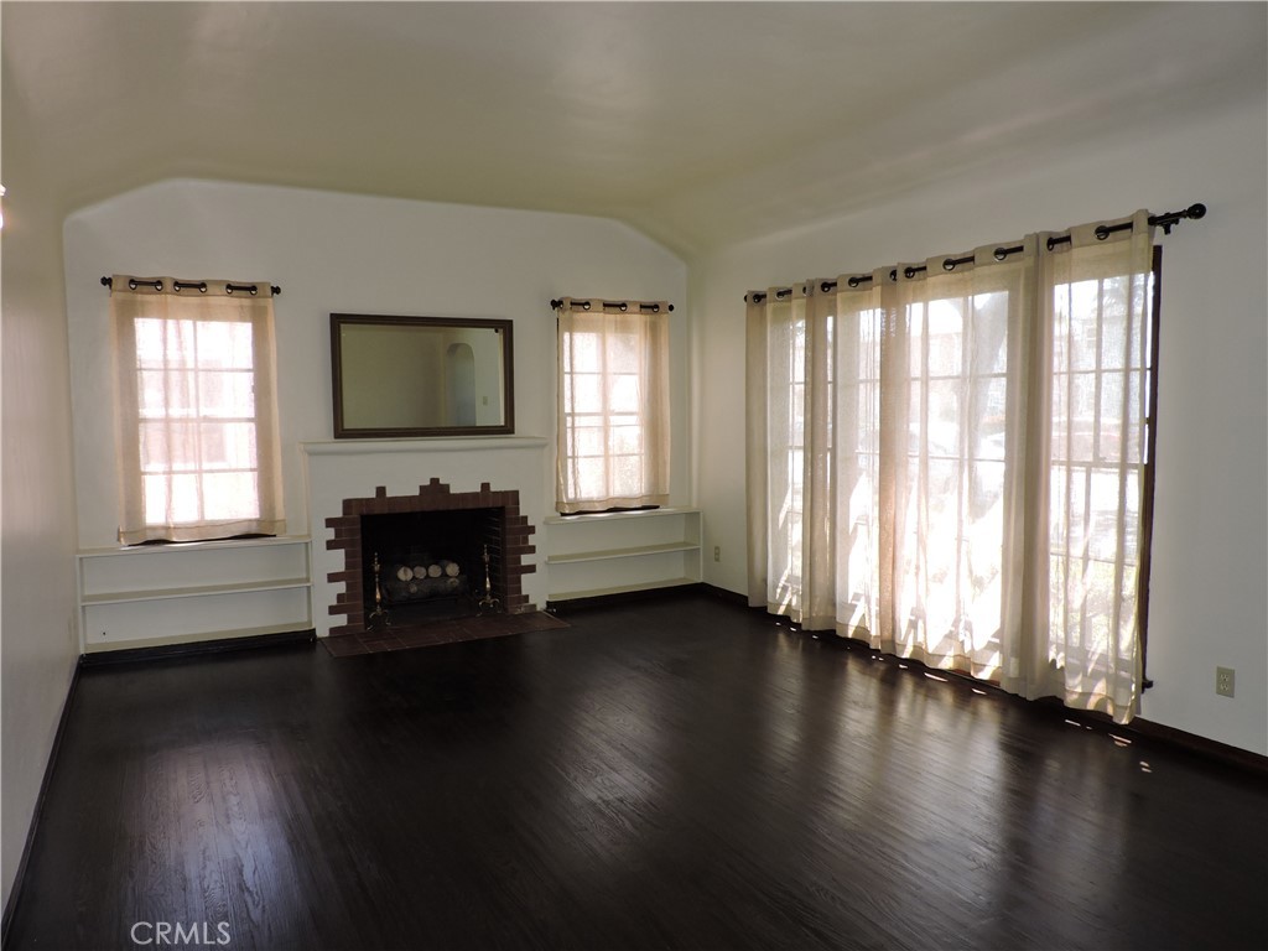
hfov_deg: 71.6
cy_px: 476
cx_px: 634
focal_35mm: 24
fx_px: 879
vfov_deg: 56.8
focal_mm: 4.3
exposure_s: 1/50
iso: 100
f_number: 3
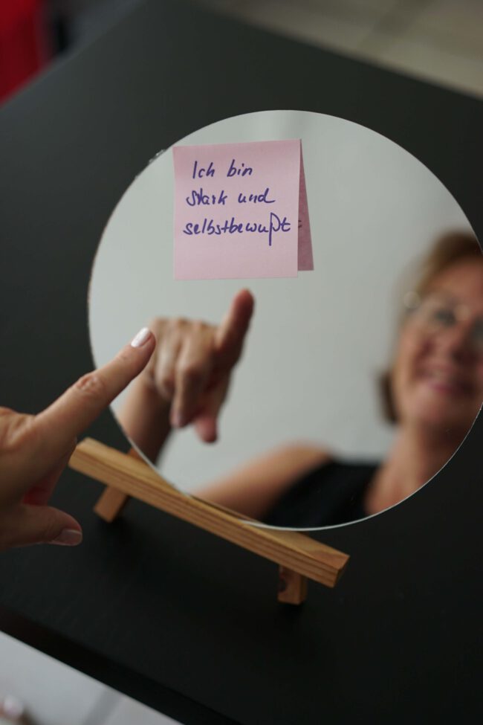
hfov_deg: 24.6
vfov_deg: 36.2
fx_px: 1107
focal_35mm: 55
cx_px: 242
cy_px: 362
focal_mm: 55
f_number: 2.4
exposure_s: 1/200
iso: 400
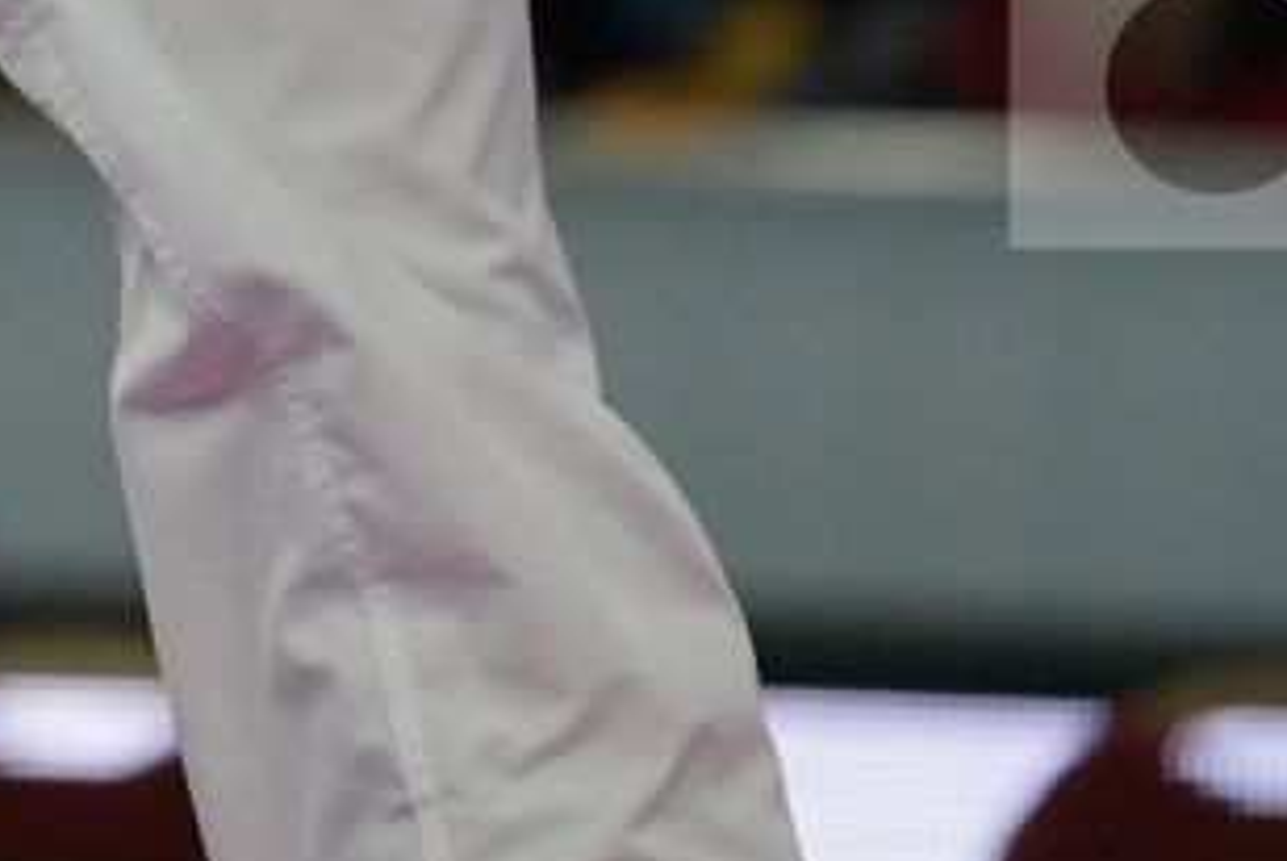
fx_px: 41759
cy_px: -1618
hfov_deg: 1.8
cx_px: -1433
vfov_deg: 1.2
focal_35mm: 1167
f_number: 2.8
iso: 1000
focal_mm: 200
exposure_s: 1/1000
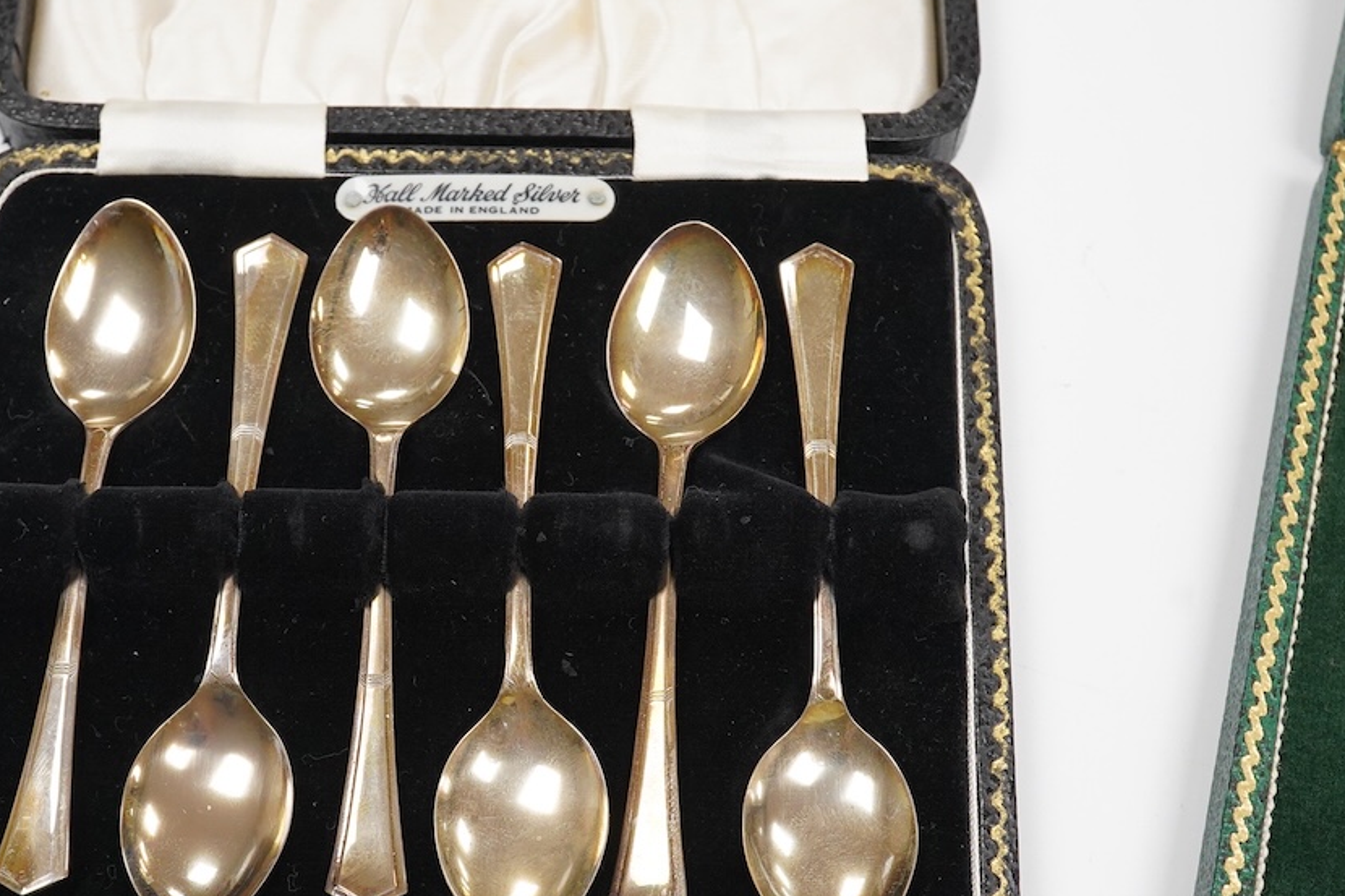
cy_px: 582
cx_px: 532
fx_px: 2278
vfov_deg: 22.2
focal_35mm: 61
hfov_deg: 32.8
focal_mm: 30
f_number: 14
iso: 2500
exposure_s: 1/100
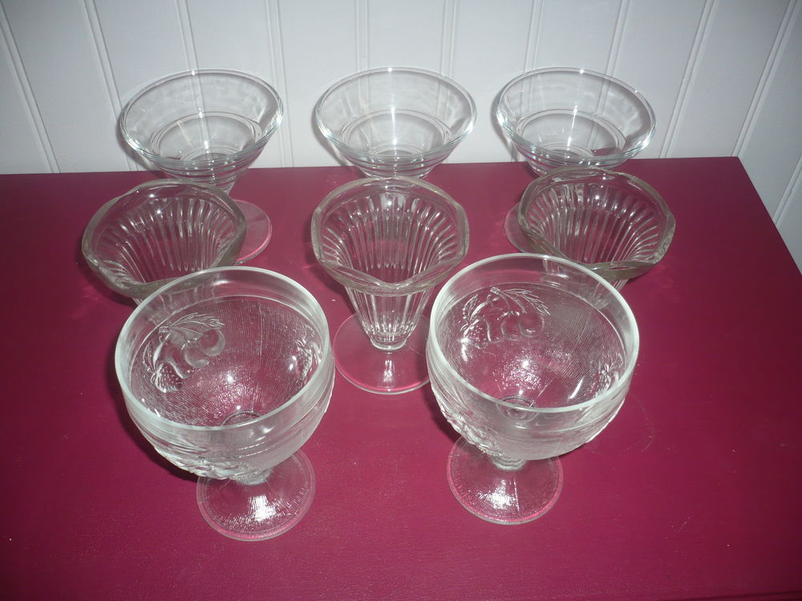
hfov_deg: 52.6
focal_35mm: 35
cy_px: 300
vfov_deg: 40.7
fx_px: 811
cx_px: 401
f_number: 2.8
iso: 100
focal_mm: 5.8
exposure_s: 1/30
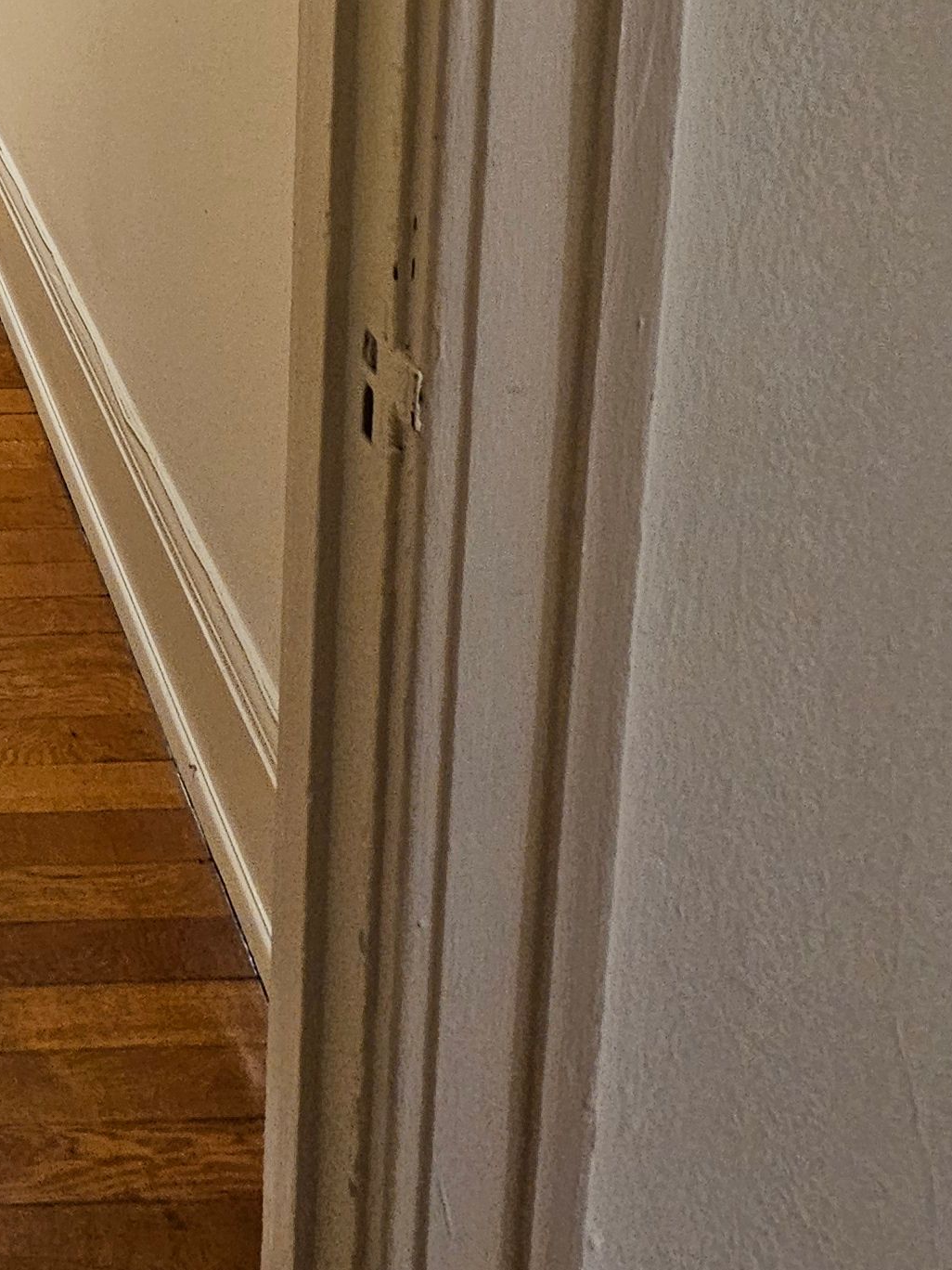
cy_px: -313
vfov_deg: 36.0
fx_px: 1393
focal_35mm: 38
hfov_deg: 28.7
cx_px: -367
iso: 320
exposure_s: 1/60
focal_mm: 2.2
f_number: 2.2
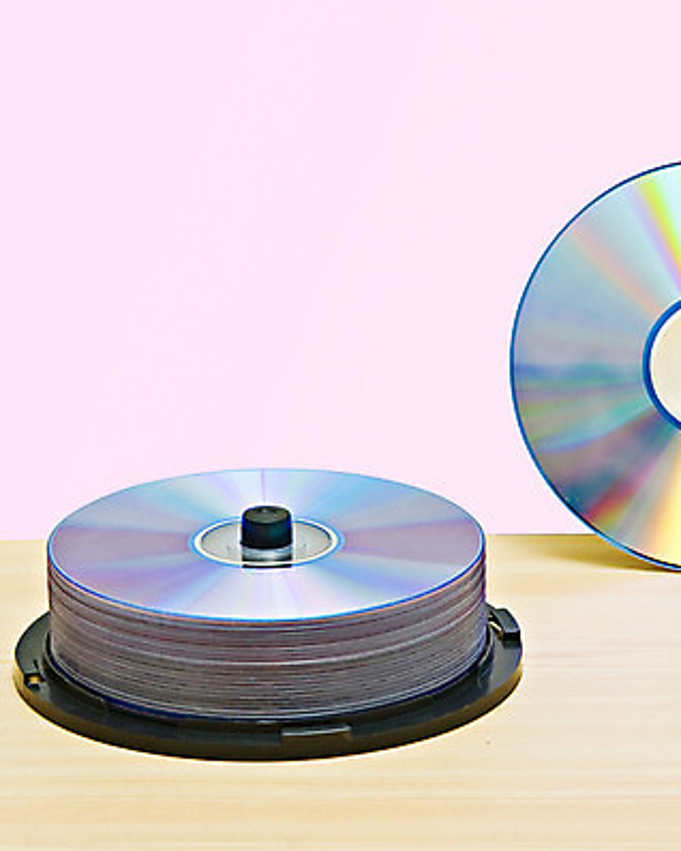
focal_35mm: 223
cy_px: 427
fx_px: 5607
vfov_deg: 8.7
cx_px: 400
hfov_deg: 7.0
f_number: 9
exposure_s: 1/80
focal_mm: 105
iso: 200
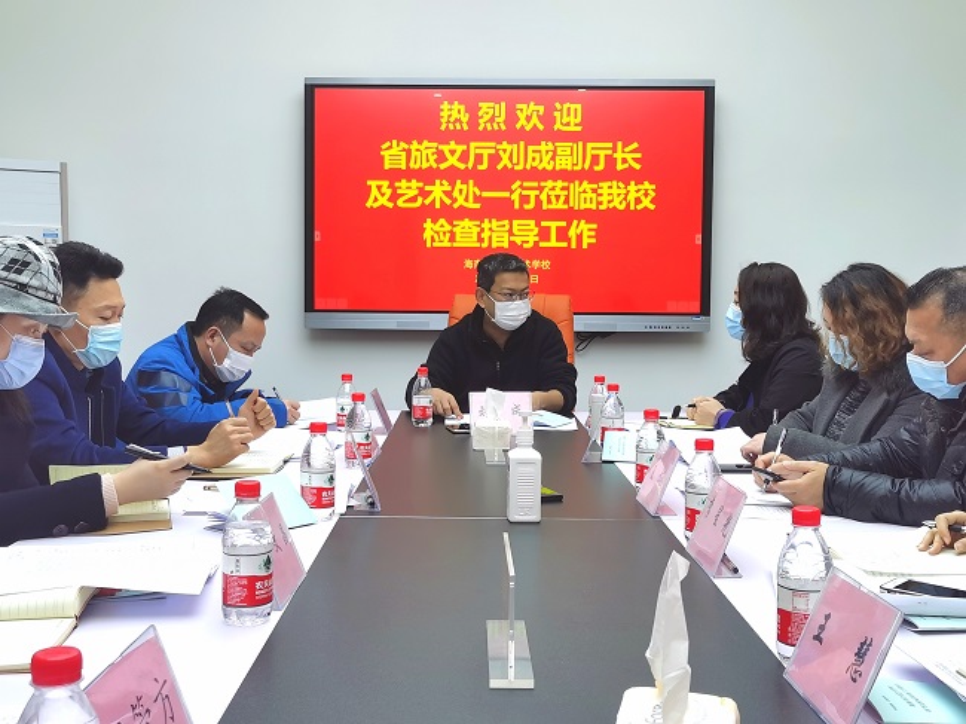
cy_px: 362
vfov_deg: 34.3
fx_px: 1172
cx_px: 483
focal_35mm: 42
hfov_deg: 44.8
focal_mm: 5.58
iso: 64
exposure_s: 1/100
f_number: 1.8
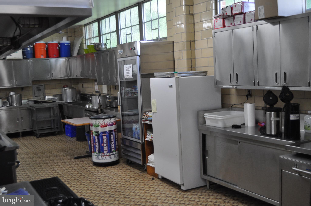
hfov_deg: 49.6
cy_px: 103
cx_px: 156
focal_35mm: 39
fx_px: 336
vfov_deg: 34.1
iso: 640
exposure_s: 1/60
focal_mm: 26
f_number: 4.2
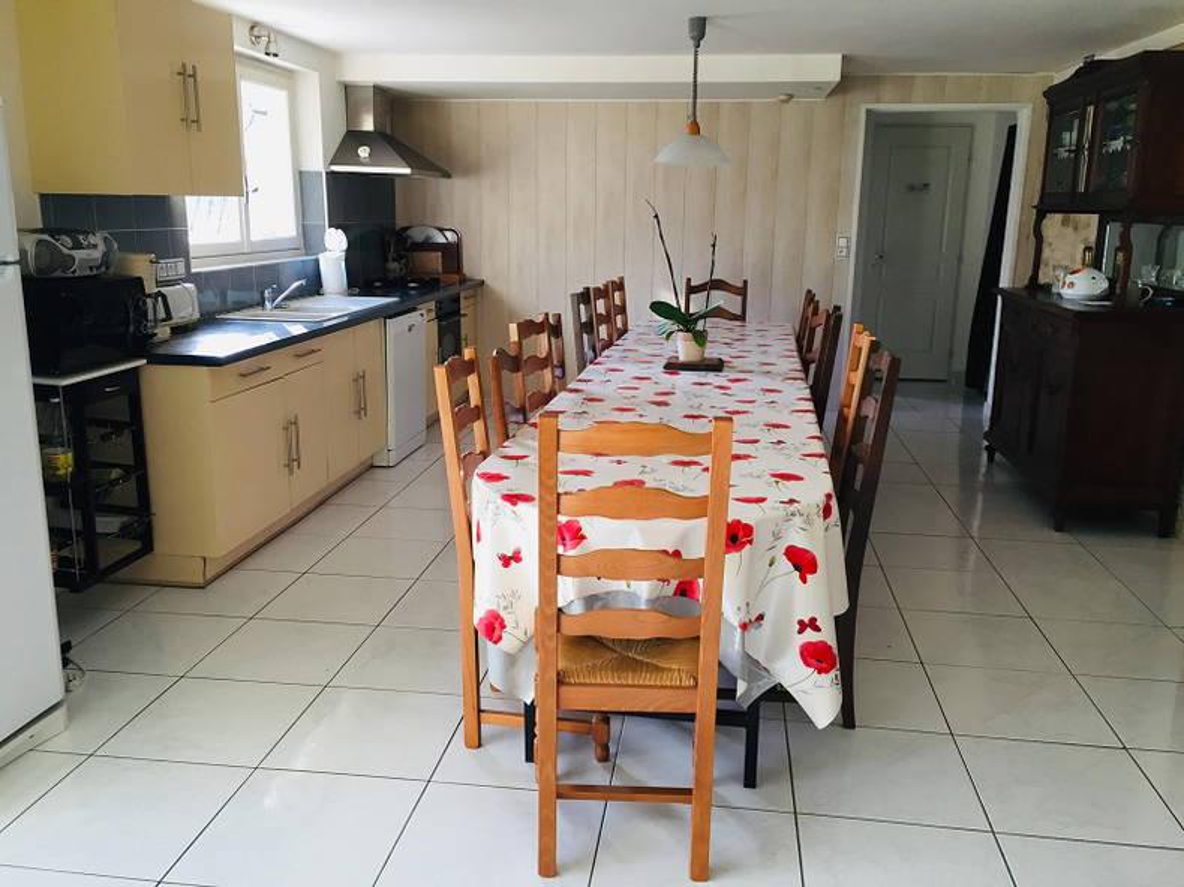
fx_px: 992
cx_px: 592
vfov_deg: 48.2
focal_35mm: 29
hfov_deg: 61.7
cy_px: 444
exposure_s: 1/33
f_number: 2.2
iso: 40
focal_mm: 4.15
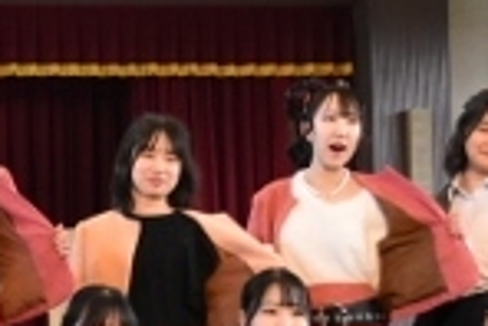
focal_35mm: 149
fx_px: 2024
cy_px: 385
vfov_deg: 9.1
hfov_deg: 13.4
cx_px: -102
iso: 3200
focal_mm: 23
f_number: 3.8
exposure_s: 1/320
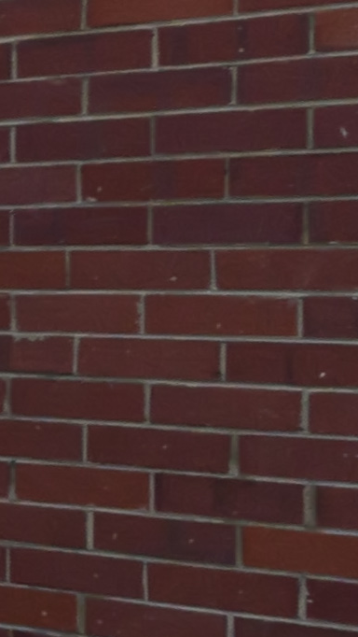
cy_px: 220
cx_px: -2425
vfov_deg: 16.5
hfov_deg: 3.9
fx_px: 2192
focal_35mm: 130
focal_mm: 14
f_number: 6.7
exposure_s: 1
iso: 200
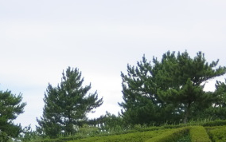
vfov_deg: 5.2
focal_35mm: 253
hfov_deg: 8.3
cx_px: 69
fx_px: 1560
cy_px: 172
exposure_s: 1/200
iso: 64
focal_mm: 18.9
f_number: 5.9
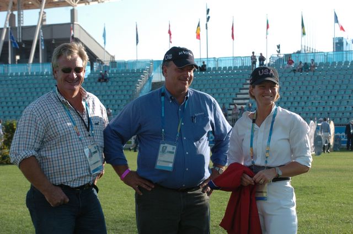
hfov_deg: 26.0
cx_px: 176
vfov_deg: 17.4
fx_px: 763
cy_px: 117
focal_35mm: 78
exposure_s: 1/500
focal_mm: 52
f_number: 9
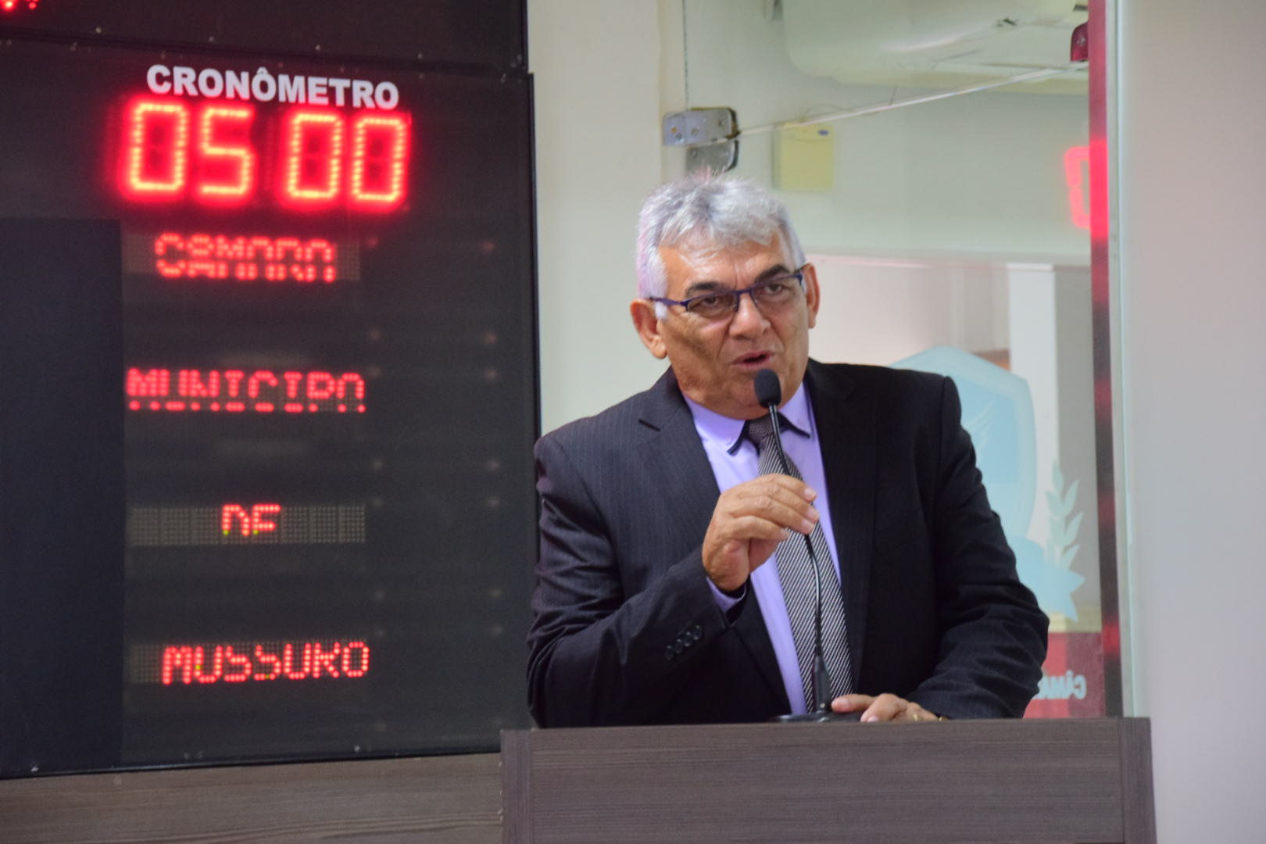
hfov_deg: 12.5
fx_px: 5802
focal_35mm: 165
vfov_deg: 8.3
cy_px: 422
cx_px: 633
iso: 1600
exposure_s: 1/80
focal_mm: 110
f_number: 5.6
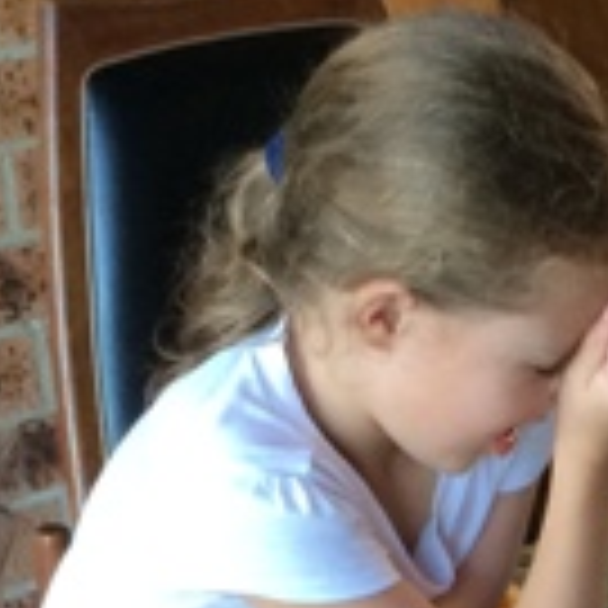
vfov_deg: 11.8
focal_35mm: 142
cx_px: 910
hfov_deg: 11.8
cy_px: 885
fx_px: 2822
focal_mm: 4.15
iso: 40
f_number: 2.2
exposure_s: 1/30
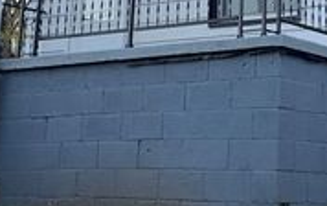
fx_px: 920
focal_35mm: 103
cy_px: -115
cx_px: 255
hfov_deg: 20.0
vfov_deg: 12.1
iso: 32
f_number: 1.6
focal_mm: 4.2
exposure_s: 1/262
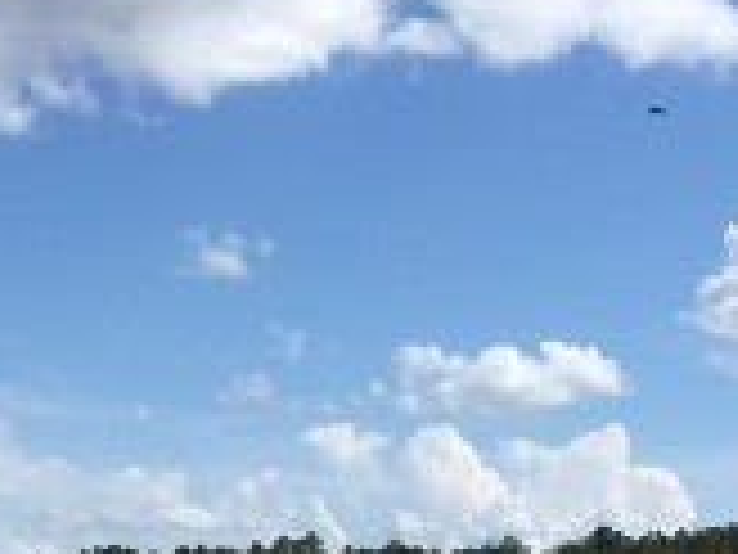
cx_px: 248
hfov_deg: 17.4
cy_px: 797
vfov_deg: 12.5
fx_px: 2409
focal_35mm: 113
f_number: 2.2
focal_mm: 4.15
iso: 32
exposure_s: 1/2825
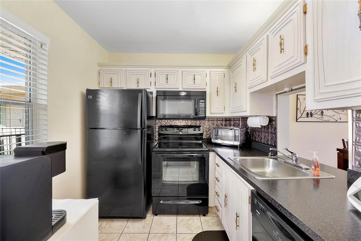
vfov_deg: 77.3
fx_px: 150
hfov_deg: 100.4
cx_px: 180
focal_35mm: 15
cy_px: 120
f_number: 8
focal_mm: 10
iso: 800
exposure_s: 1/40
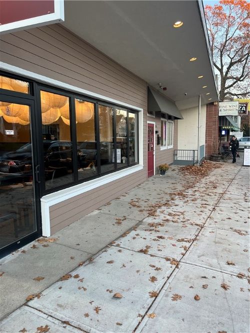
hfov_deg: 53.0
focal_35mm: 26
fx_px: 250
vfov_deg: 67.3
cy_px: 166
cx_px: 125
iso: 64
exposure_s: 1/120
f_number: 1.5
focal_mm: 5.7
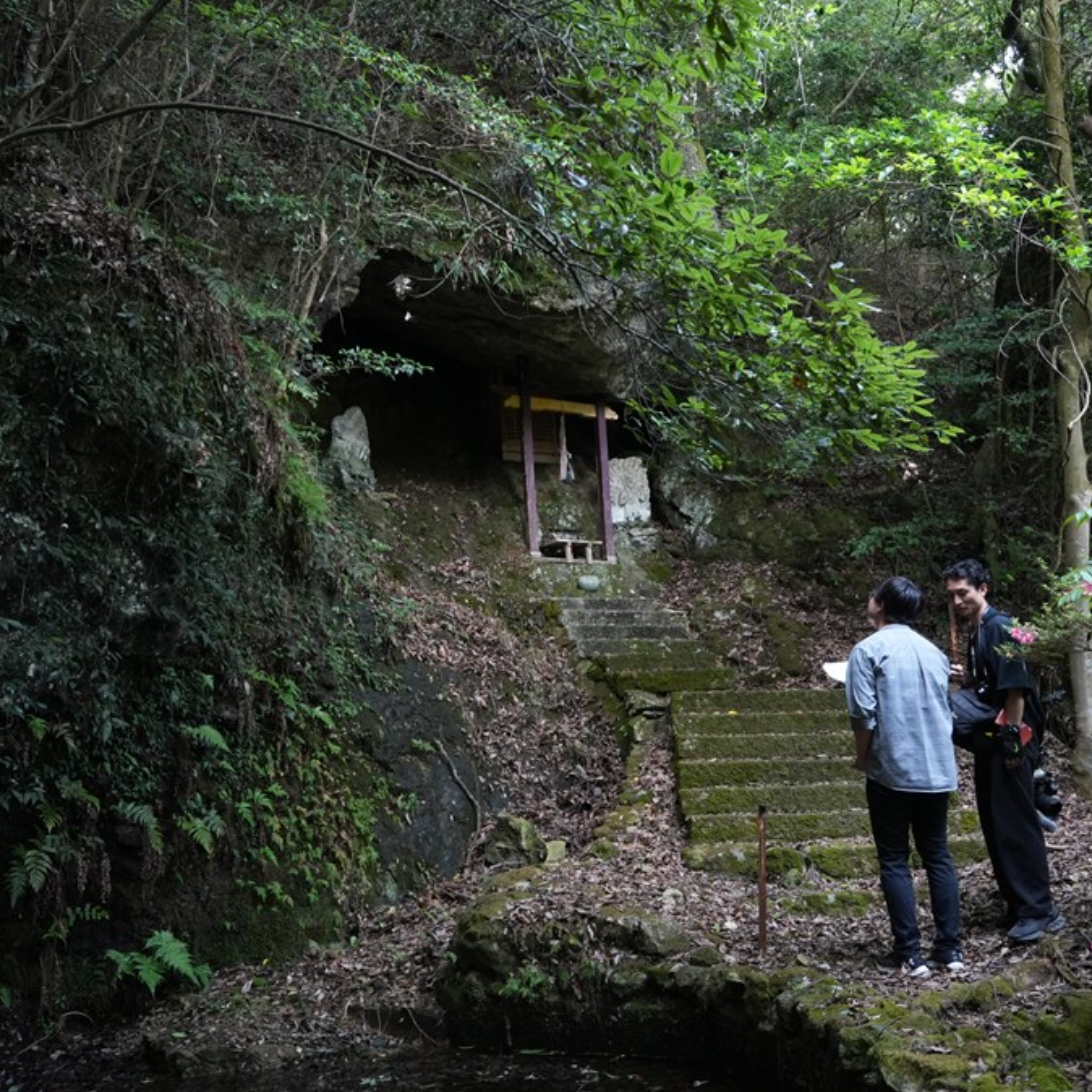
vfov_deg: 52.5
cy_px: 546
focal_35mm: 31
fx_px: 1106
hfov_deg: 52.5
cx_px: 540
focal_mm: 24
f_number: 10
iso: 2500
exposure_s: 1/60
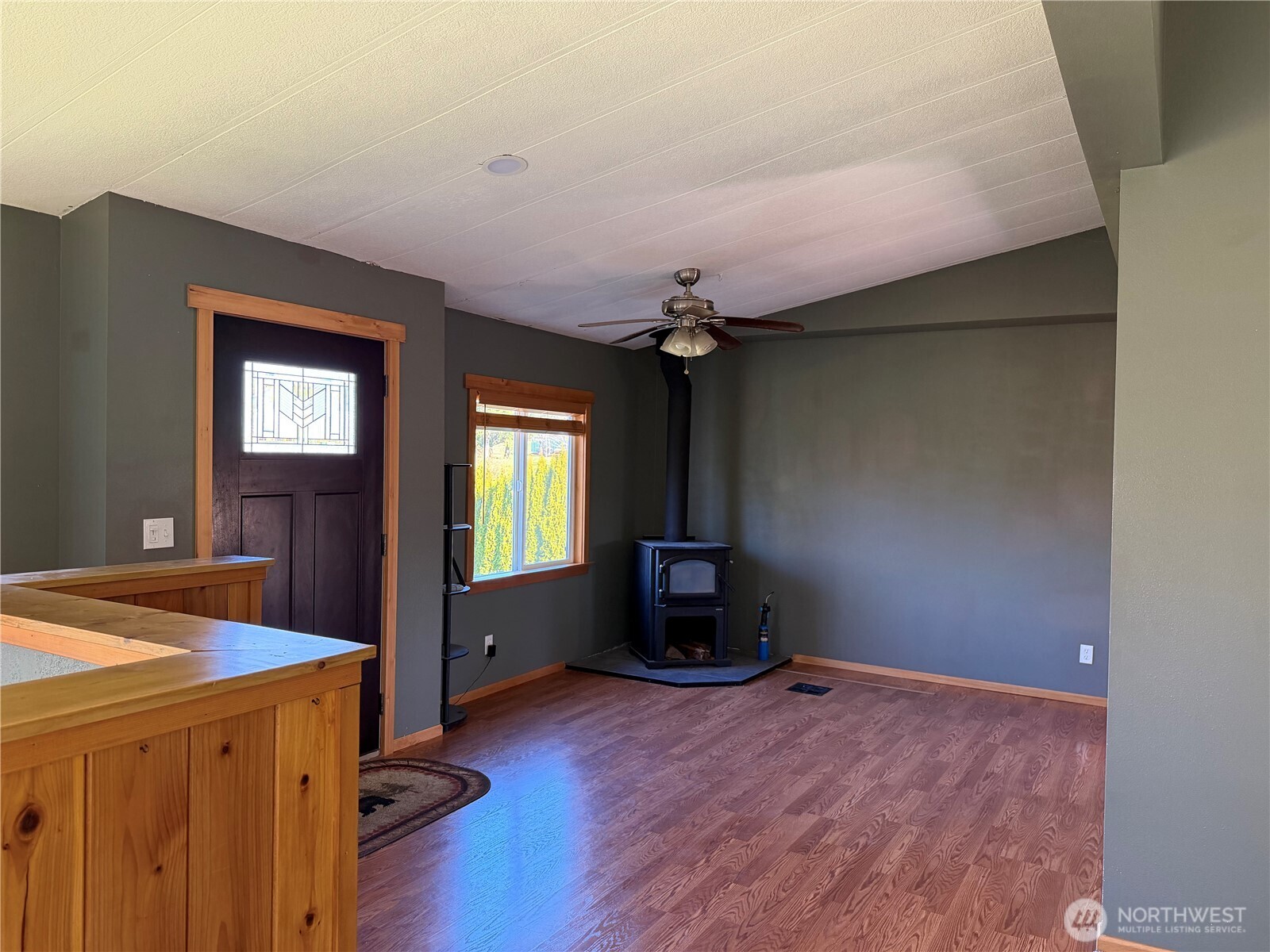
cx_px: 635
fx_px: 881
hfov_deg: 71.6
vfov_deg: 56.8
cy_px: 476
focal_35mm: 24
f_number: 1.78
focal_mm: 6.76
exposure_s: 1/60
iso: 250
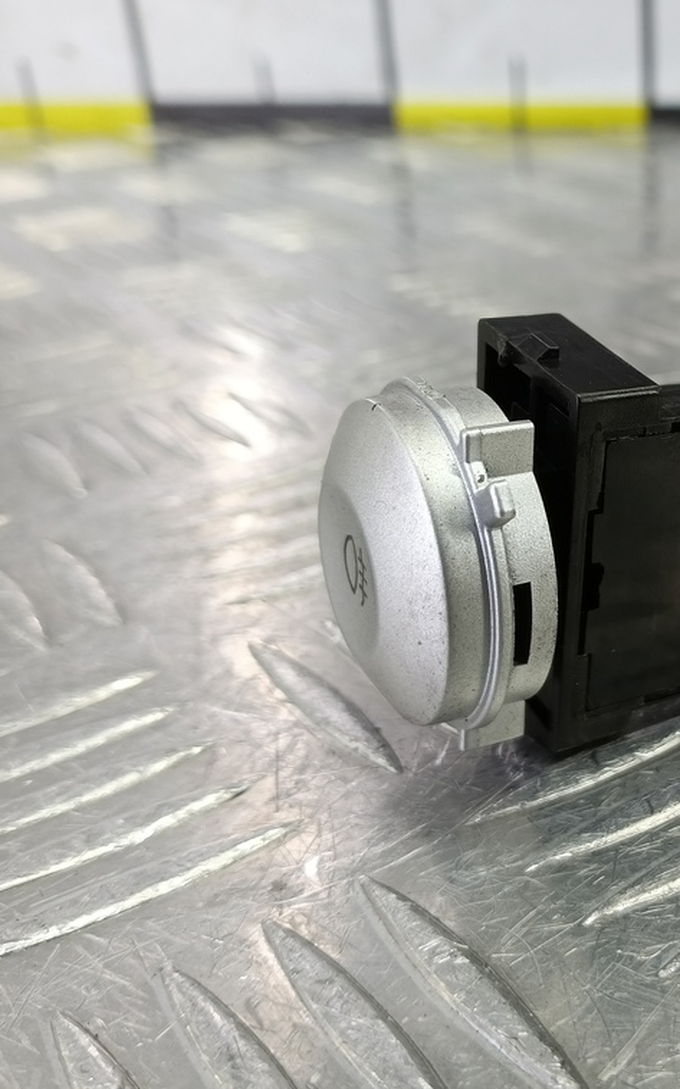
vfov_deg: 58.1
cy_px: 544
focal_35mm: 33
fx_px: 979
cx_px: 703
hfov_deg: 34.3
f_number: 1.6
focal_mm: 4.11
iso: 150
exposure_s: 1/50
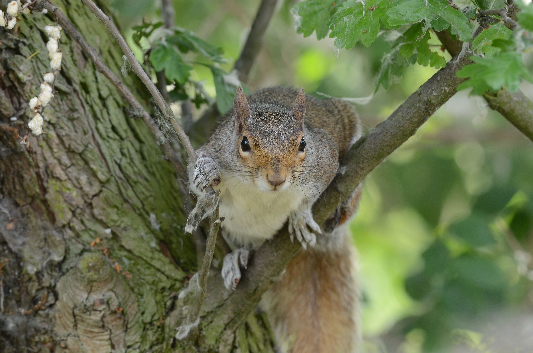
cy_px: 176
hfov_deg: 4.6
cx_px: 266
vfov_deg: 3.0
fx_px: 6648
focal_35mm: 450
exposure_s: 1/80
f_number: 6.3
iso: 500
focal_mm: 300
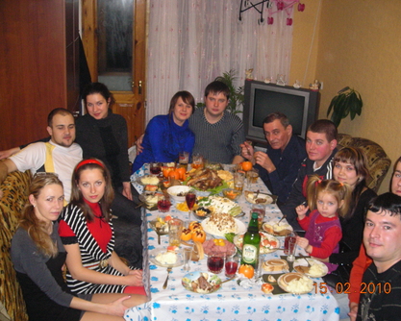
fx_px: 475
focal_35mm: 40
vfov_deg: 37.4
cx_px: 205
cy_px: 160
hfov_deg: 45.8
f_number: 3.2
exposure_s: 1/60
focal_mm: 6.3
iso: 299
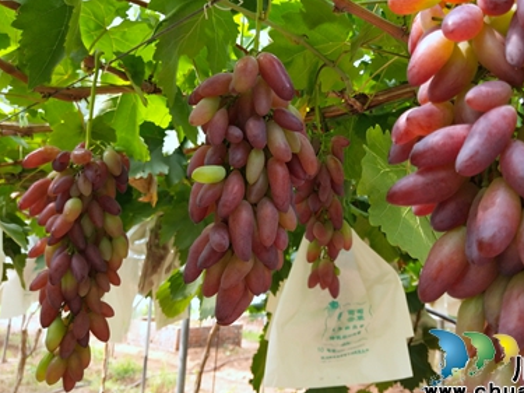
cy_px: 153
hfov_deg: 46.4
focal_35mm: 40
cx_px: 324
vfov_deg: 35.8
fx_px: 605
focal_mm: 3.95
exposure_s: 1/130
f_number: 1.8
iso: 59
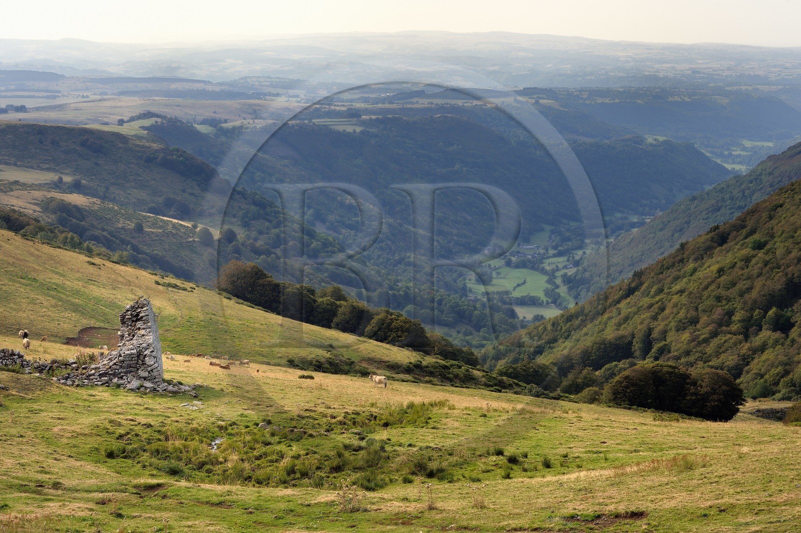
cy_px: 266
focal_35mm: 80
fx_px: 1778
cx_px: 400
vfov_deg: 17.0
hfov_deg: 25.4
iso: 200
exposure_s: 1/200
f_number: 10
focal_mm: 80
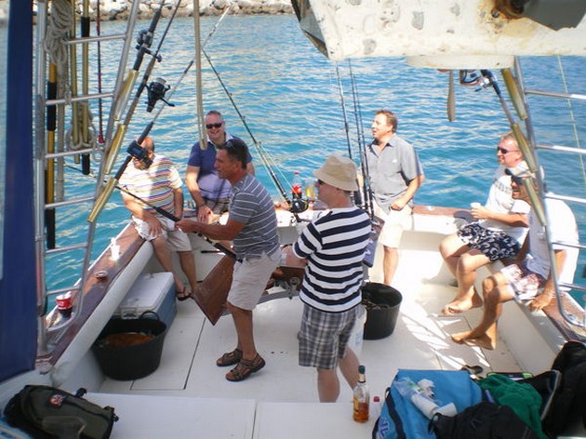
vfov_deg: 39.6
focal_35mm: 36
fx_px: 609
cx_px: 293
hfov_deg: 51.4
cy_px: 220
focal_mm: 6.3
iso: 50
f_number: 4.6
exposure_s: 1/200
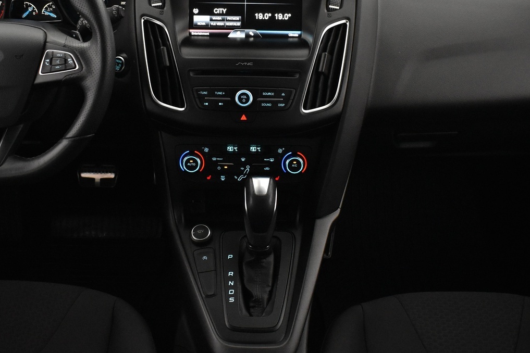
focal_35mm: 43
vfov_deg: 31.1
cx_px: 239
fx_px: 633
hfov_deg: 45.4
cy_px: 140
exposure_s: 1/60
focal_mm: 18
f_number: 4
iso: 3200
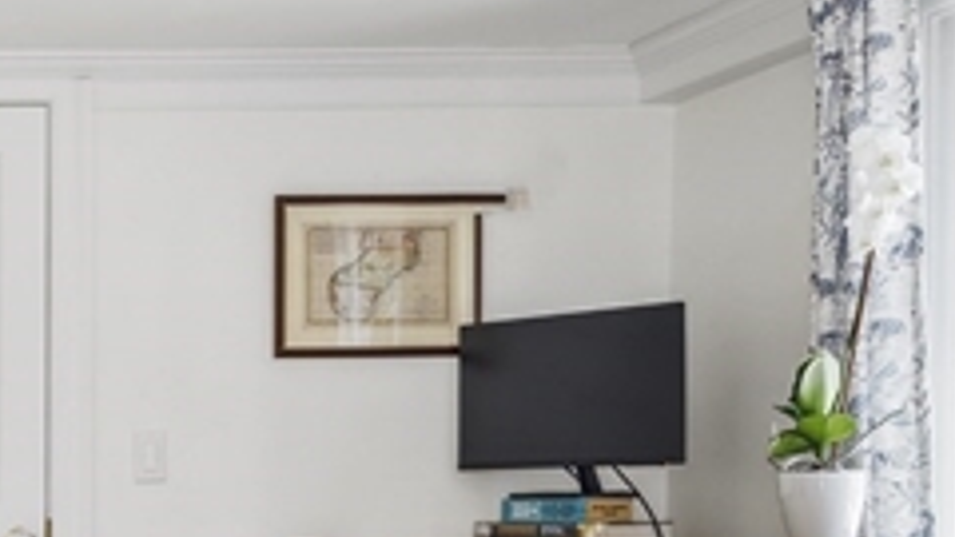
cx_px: -466
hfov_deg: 22.8
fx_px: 1925
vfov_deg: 15.8
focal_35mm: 76
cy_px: 428
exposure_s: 1/8
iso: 250
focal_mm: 17
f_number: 8
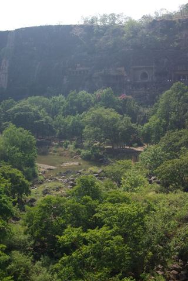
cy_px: 140
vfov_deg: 35.1
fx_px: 446
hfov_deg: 23.8
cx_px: 94
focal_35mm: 57
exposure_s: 1/90
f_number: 5.6
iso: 100
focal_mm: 38
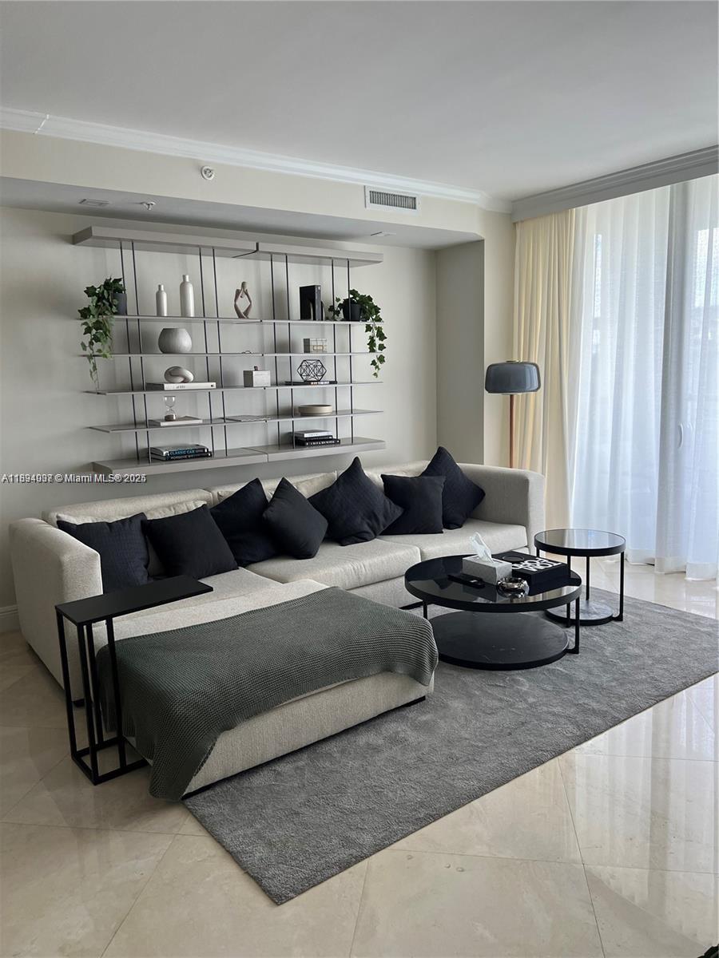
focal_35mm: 26
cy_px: 479
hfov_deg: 53.1
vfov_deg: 67.3
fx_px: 720
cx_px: 360
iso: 100
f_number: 1.5
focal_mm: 5.7
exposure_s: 1/120
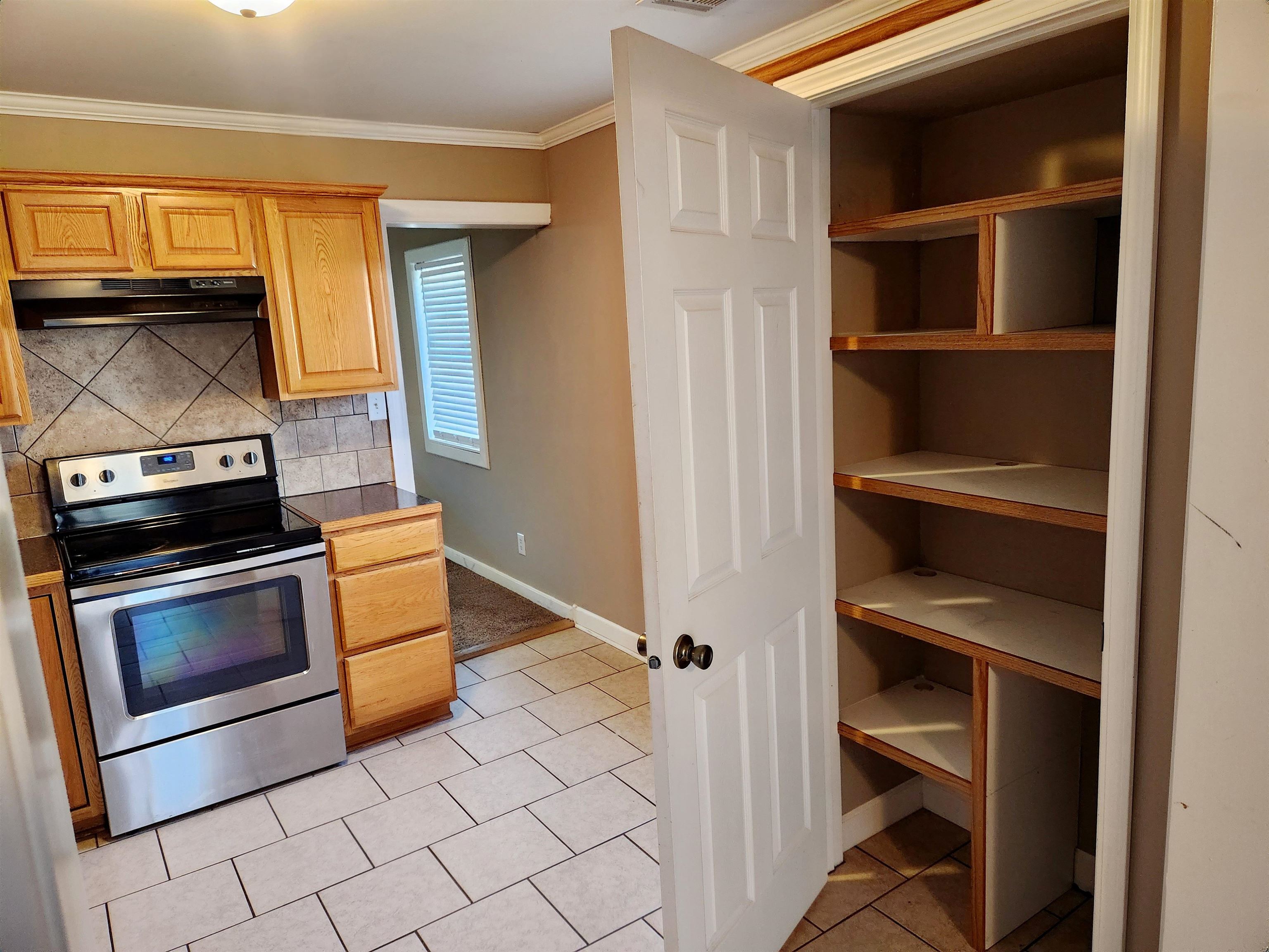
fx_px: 843
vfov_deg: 58.9
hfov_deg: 73.9
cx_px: 634
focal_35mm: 23
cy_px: 476
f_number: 1.8
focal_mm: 5.4
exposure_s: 1/120
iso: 640
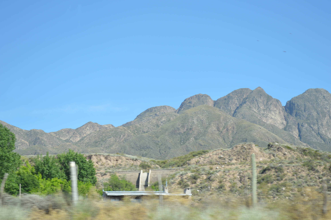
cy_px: 111
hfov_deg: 24.3
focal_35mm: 84
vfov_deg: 16.3
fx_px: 767
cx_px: 167
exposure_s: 1/200
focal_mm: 55
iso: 100
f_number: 7.1
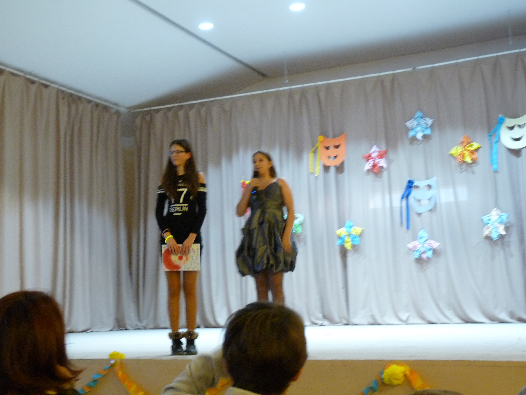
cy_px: 198
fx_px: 790
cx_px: 263
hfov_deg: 36.8
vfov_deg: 28.0
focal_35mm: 52
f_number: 3.2
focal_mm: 9.2
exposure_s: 1/8
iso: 400
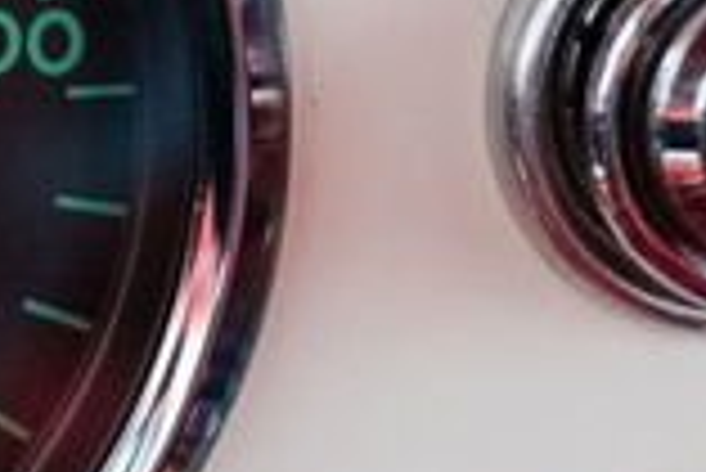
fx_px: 3357
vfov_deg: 8.0
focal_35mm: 171
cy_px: 180
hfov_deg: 11.3
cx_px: -468
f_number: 3.5
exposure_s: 1/60
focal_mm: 35
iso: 2000
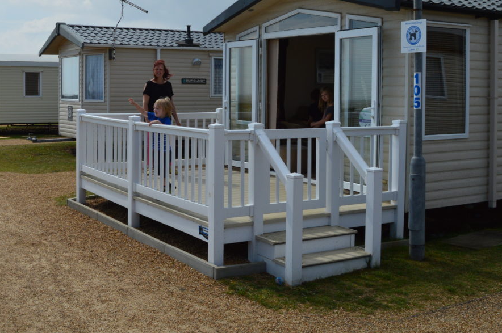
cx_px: 189
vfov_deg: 30.1
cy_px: 104
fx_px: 613
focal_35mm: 44
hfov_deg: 44.2
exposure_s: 1/500
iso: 200
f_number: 11
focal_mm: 18
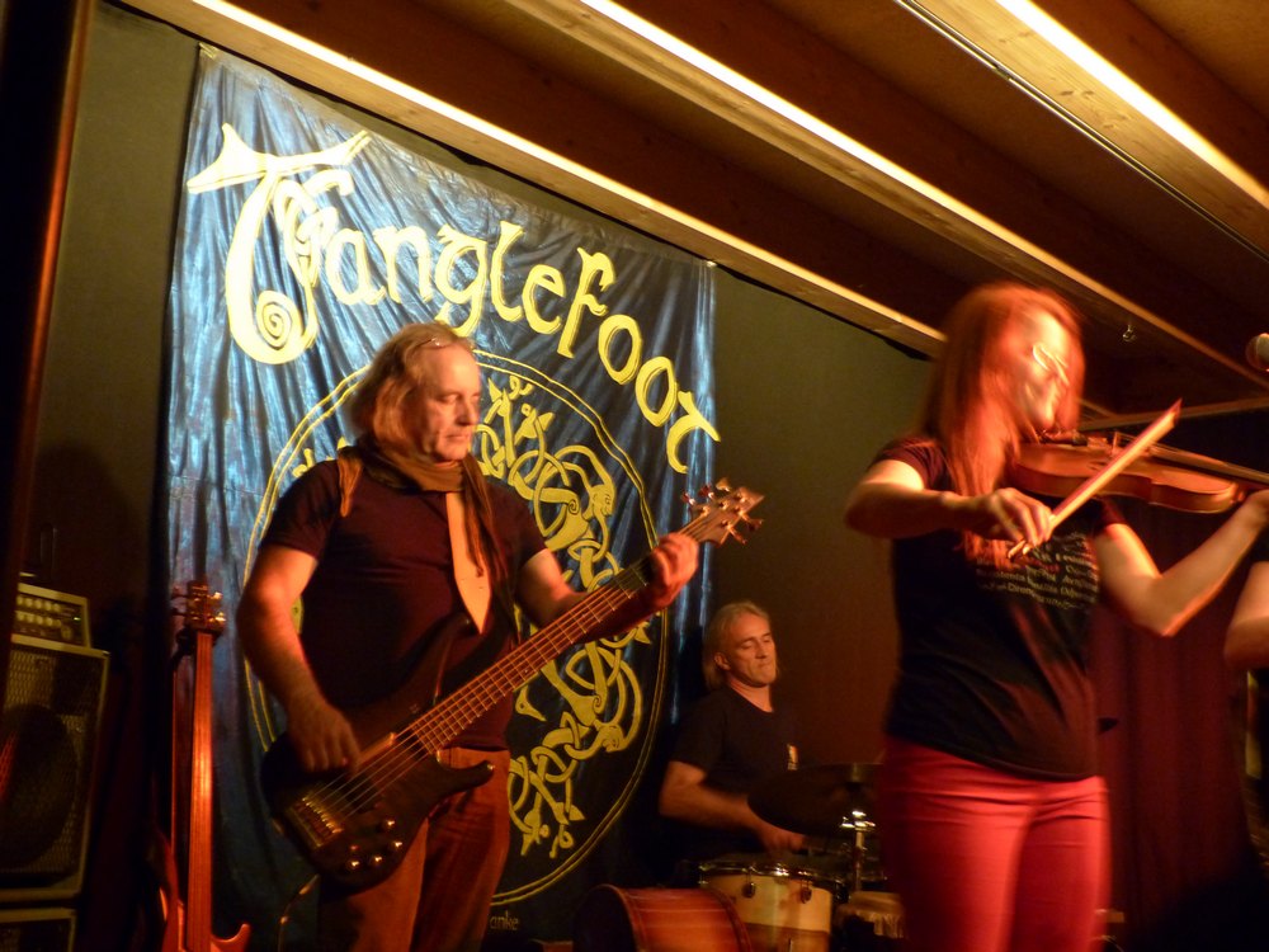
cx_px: 634
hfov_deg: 42.9
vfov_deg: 32.9
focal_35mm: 44
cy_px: 476
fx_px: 1613
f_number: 2.8
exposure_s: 1/13
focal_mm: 7.8
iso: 400
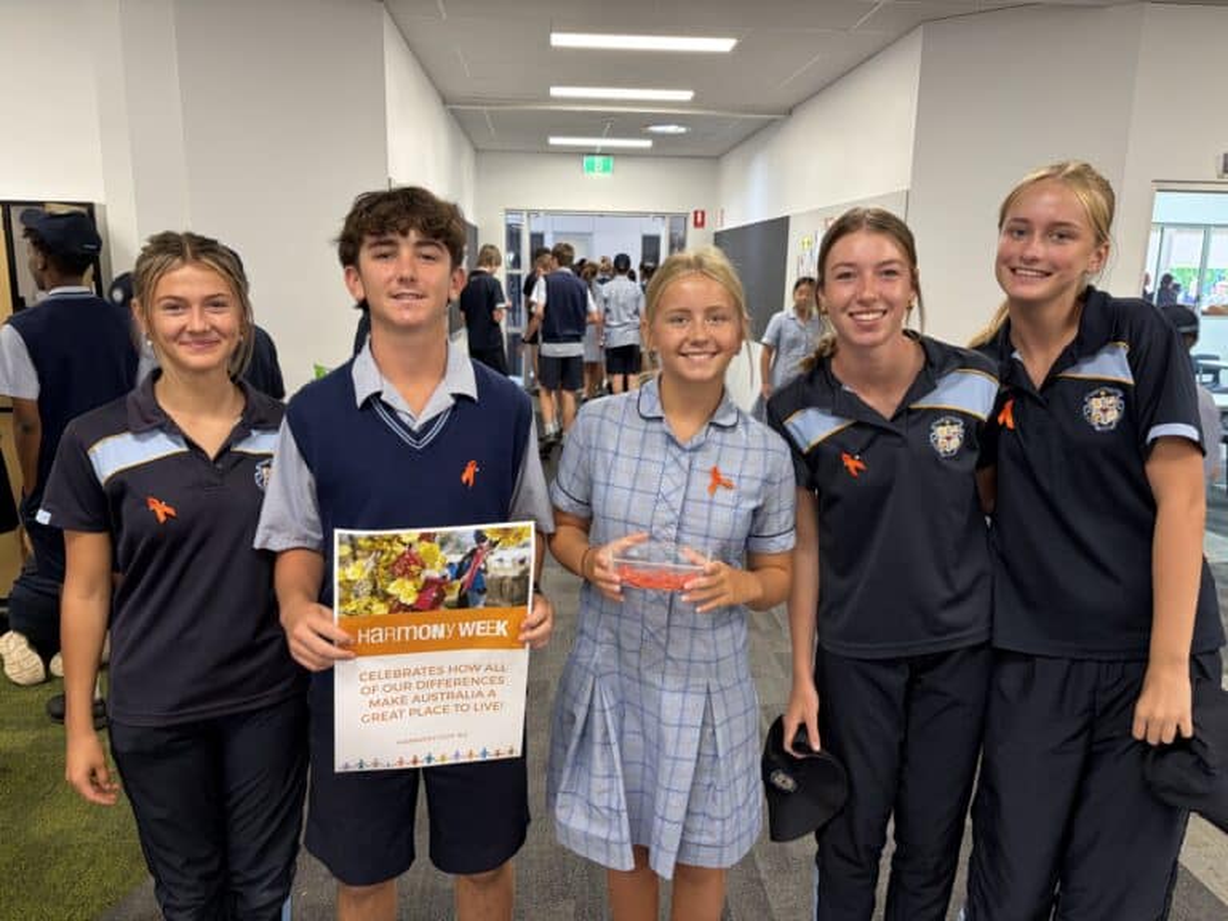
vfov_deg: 53.1
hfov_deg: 67.3
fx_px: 922
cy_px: 460
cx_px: 614
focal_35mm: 26
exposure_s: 1/50
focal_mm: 5.96
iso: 160
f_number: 1.6
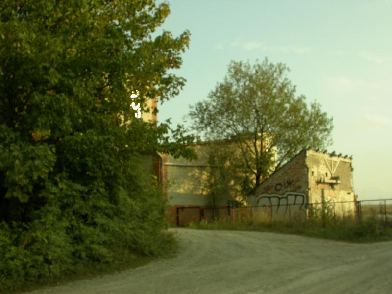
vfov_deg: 37.7
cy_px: 147
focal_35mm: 38
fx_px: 430
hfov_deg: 49.0
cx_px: 196
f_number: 4.7
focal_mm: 7.85
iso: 100
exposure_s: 1/331
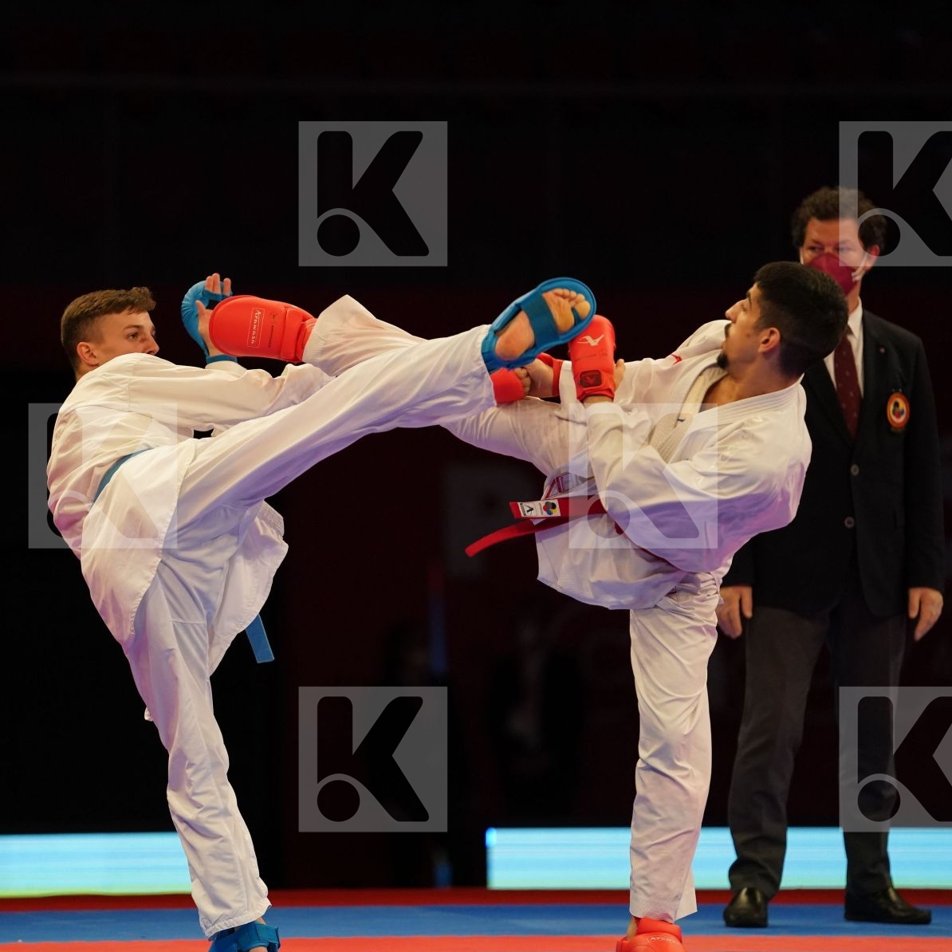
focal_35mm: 246
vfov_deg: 7.1
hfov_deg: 7.1
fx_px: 7654
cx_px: 373
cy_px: 476
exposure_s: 1/1000
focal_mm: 192
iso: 2500
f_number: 2.8
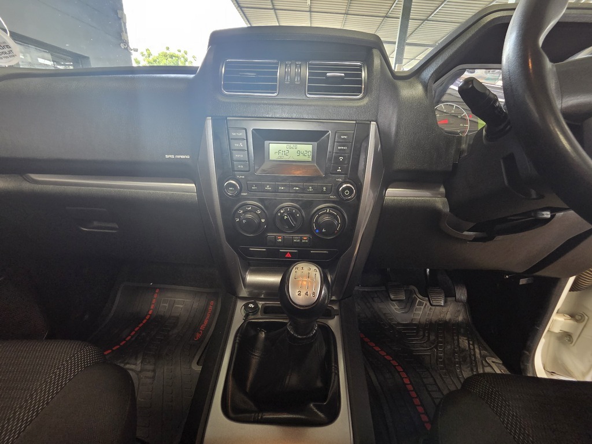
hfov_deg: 106.2
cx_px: 296
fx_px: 222
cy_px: 222
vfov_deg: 89.9
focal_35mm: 13
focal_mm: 2.2
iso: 320
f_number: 2.2
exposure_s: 1/50
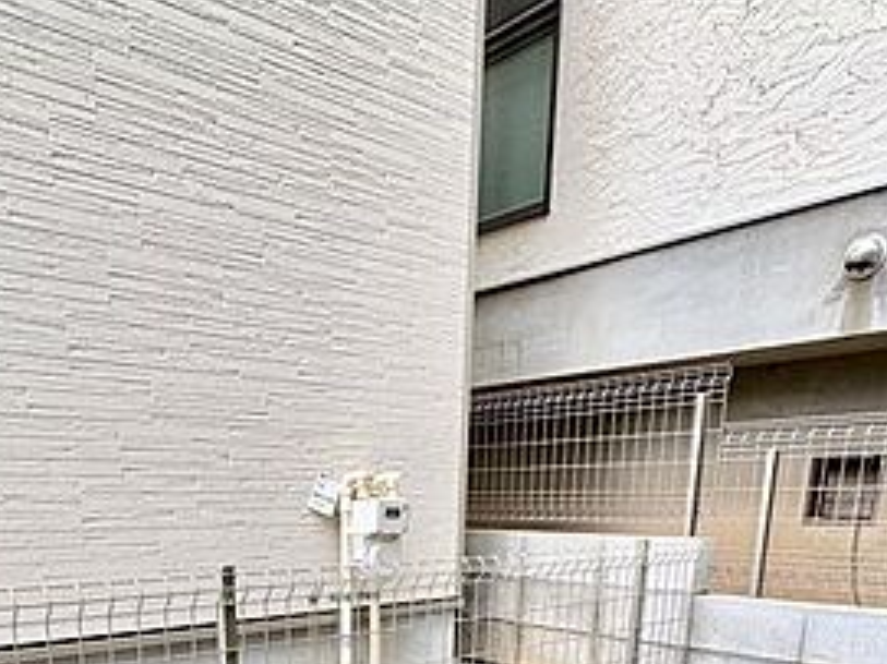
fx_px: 820
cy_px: 721
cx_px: 340
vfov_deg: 37.4
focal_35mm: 32
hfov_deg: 56.3
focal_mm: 2.22
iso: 40
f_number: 2.2
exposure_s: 1/162
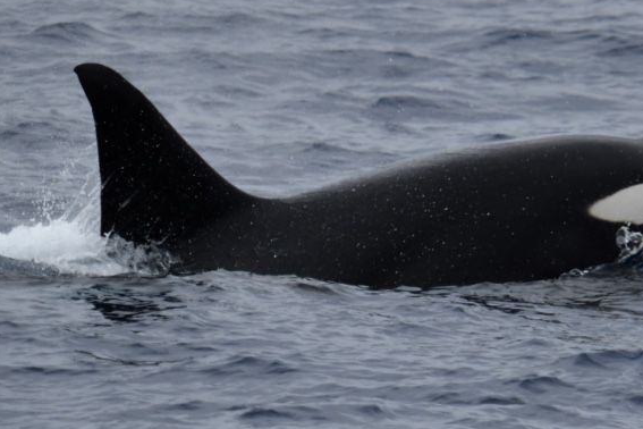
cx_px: 450
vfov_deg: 2.2
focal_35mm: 635
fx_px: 11341
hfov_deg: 3.2
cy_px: 161
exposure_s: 1/8000
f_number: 6
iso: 1000
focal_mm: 450
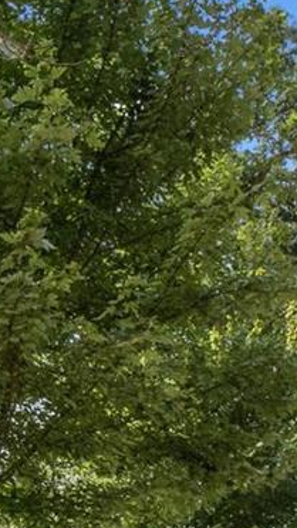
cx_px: 185
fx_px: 1009
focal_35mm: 72
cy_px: 646
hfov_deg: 16.7
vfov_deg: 26.0
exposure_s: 1/200
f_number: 10
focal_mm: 8
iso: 400
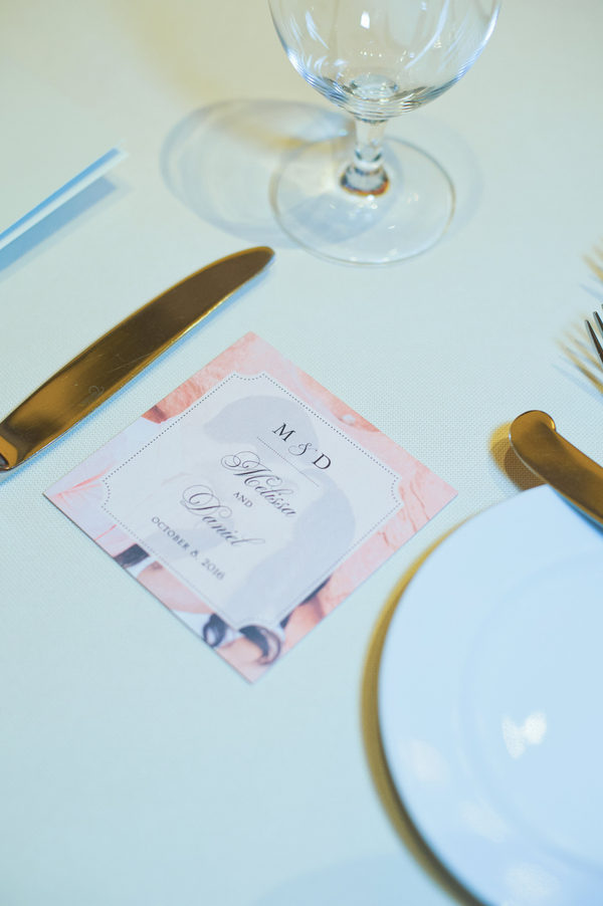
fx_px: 1258
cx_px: 302
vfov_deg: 39.6
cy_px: 453
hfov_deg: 27.0
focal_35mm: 50
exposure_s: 1/125
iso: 3200
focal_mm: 50
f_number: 2.8
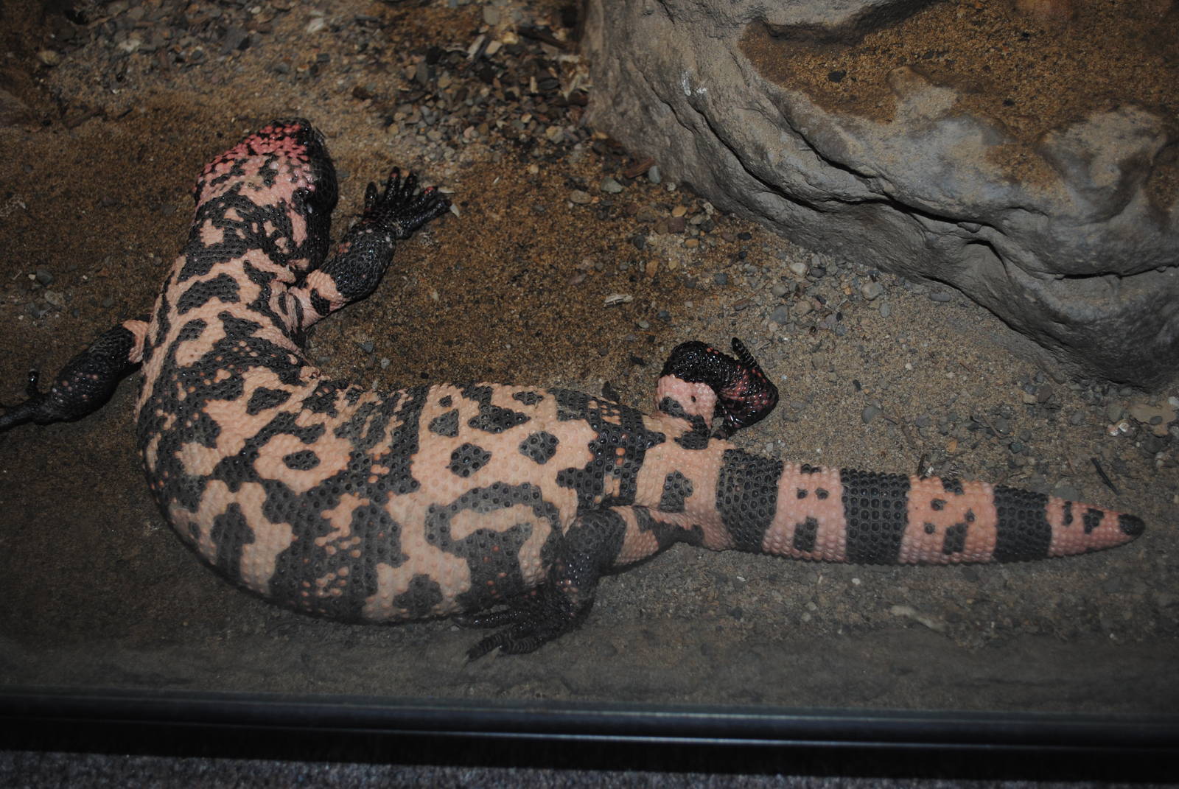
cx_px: 590
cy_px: 394
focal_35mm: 44
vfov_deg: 30.9
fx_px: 1426
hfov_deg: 44.9
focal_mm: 29
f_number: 4.5
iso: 200
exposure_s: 1/60
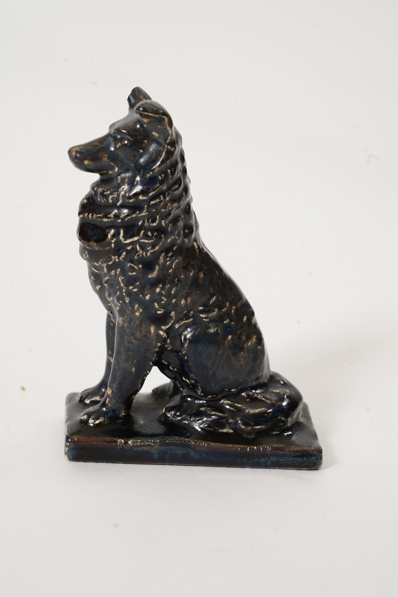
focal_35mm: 105
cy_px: 298
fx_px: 1741
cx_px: 199
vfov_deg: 19.5
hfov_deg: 13.0
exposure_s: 1/125
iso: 1250
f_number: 13
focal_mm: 105
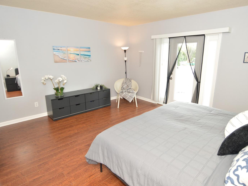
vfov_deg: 66.0
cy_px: 91
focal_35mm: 20
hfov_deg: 81.6
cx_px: 133
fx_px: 143
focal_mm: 12
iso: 400
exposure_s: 1/80
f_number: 4.5
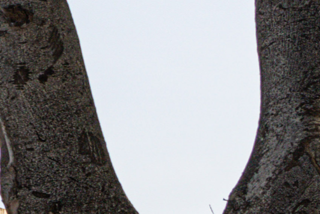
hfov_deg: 7.2
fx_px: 2204
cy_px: 29
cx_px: -691
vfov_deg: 5.5
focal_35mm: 248
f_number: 6.3
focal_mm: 24
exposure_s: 1/400
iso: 125
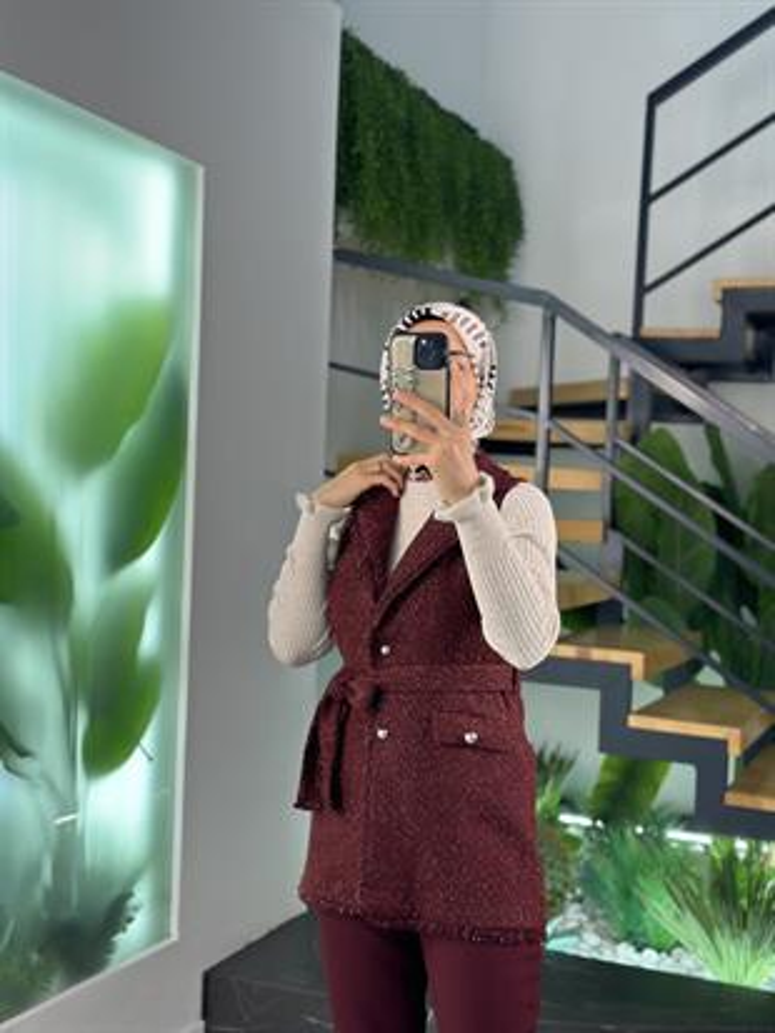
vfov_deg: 39.6
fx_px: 1432
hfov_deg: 30.3
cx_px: 388
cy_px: 516
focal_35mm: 48
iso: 64
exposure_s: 1/100
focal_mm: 6.86
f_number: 1.78
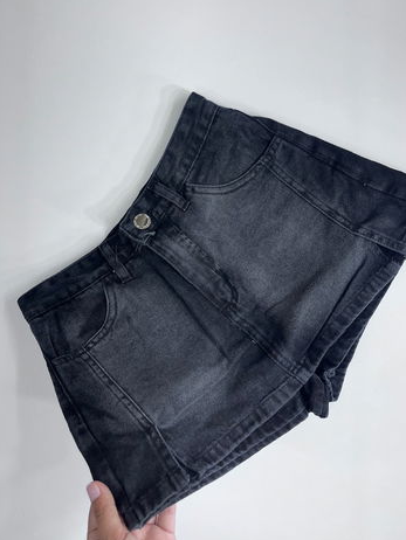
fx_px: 469
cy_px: 248
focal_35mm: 30
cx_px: 230
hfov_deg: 46.7
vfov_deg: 59.9
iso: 64
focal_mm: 5.1
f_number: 1.6
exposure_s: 1/100
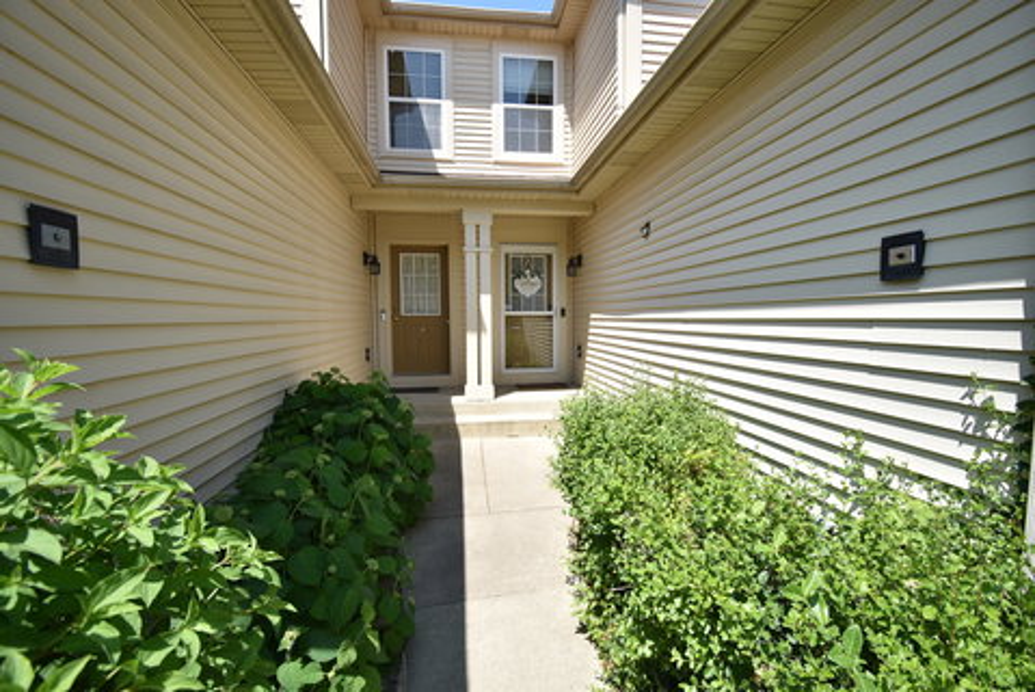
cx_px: 518
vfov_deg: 77.4
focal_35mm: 15
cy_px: 346
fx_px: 431
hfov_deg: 100.4
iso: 100
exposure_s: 1/400
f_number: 4.5
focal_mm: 10
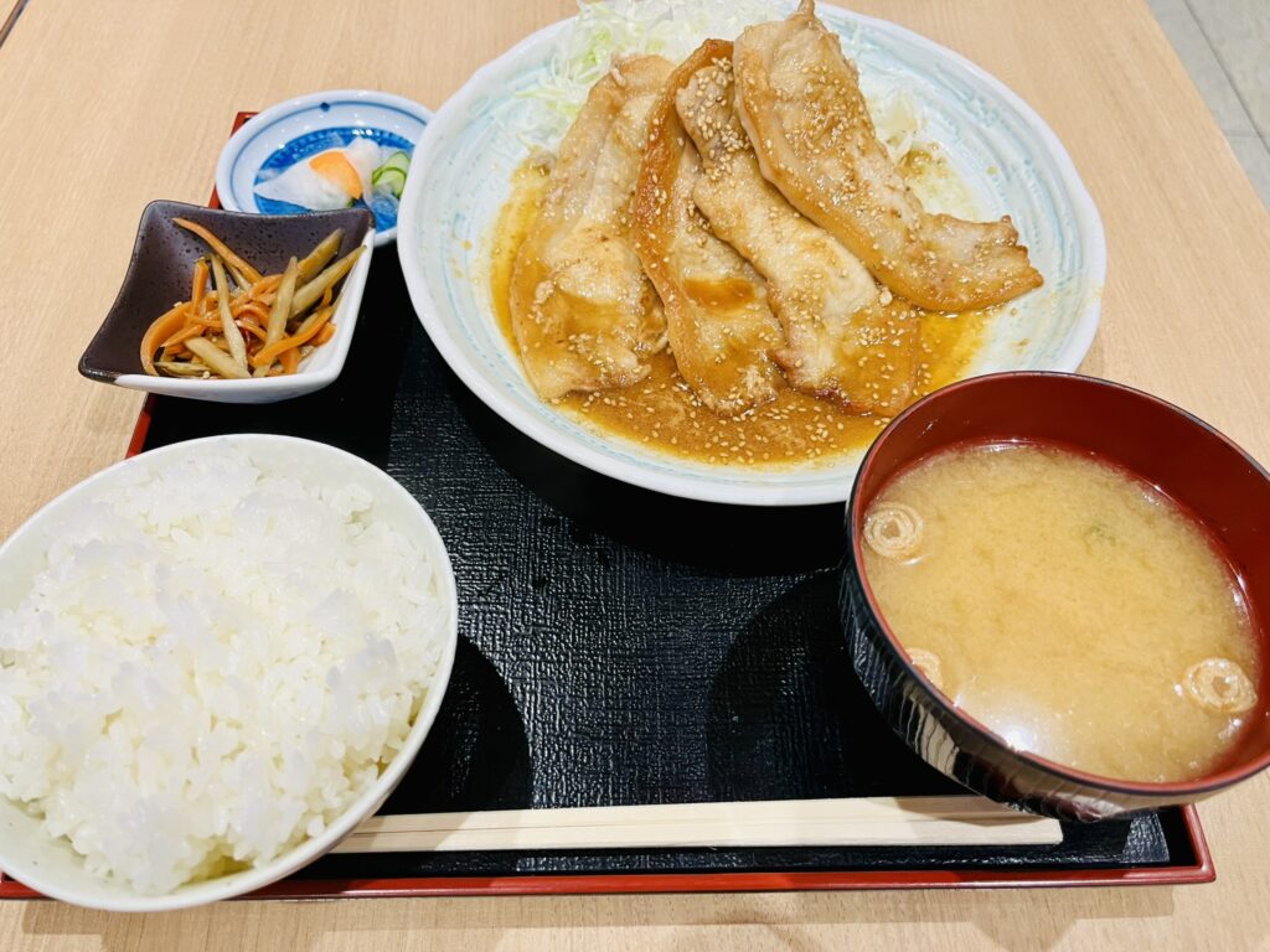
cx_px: 635
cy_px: 476
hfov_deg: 67.3
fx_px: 954
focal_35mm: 26
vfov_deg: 53.1
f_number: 1.6
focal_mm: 5.1
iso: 64
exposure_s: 1/50
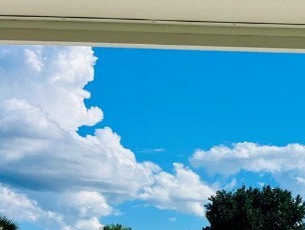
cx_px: 504
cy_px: 288
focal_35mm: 87
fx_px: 767
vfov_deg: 16.2
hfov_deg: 18.8
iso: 50
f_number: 1.5
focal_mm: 5.7
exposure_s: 1/7463
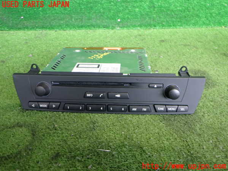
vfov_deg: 46.8
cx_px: 114
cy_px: 86
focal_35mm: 30
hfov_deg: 60.0
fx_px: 198
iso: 200
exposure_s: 1/30
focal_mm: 5.4
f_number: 2.3
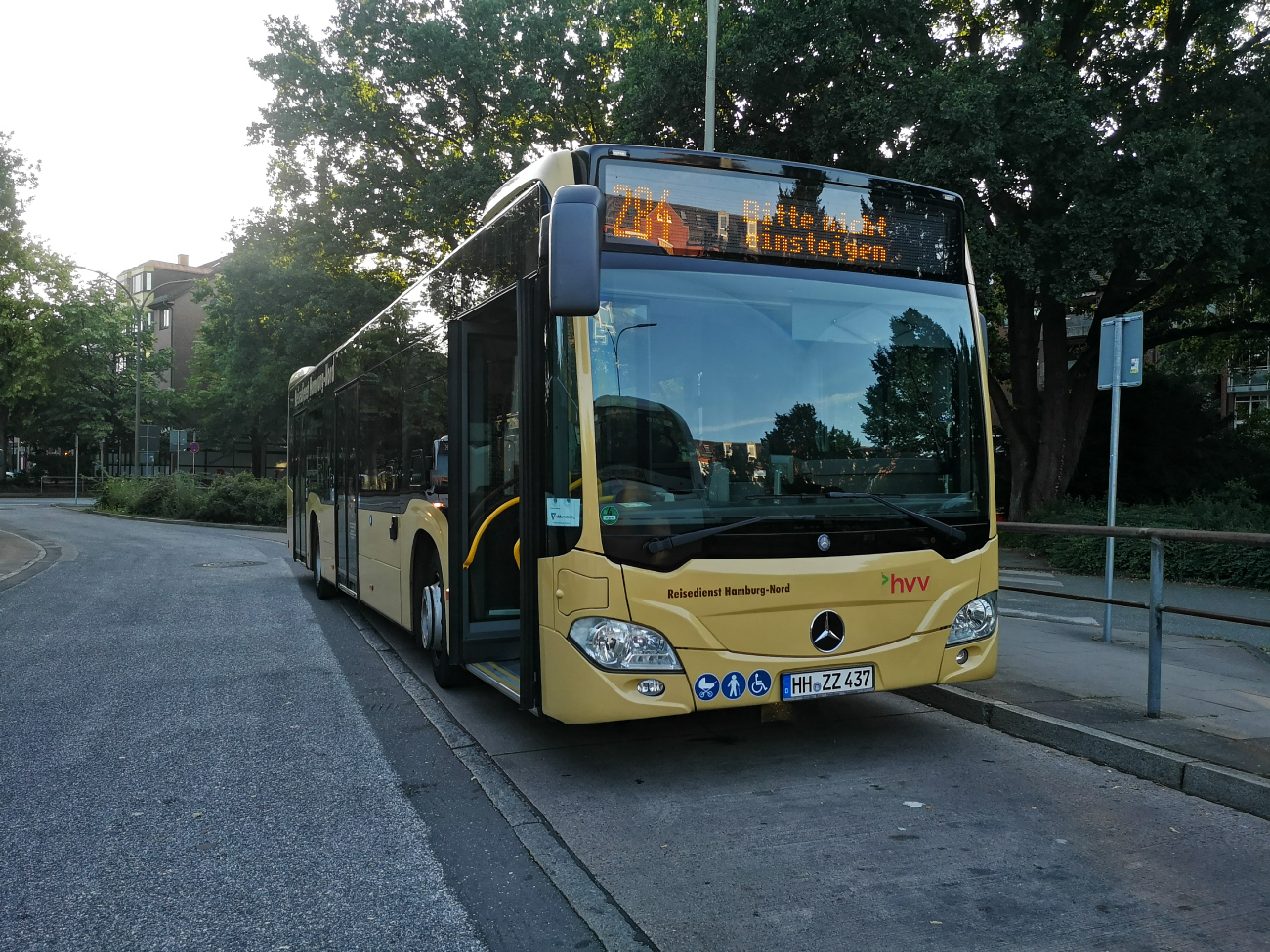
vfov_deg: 51.4
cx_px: 635
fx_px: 991
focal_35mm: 27
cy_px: 476
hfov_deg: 65.3
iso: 50
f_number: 1.8
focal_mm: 3.95
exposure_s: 3
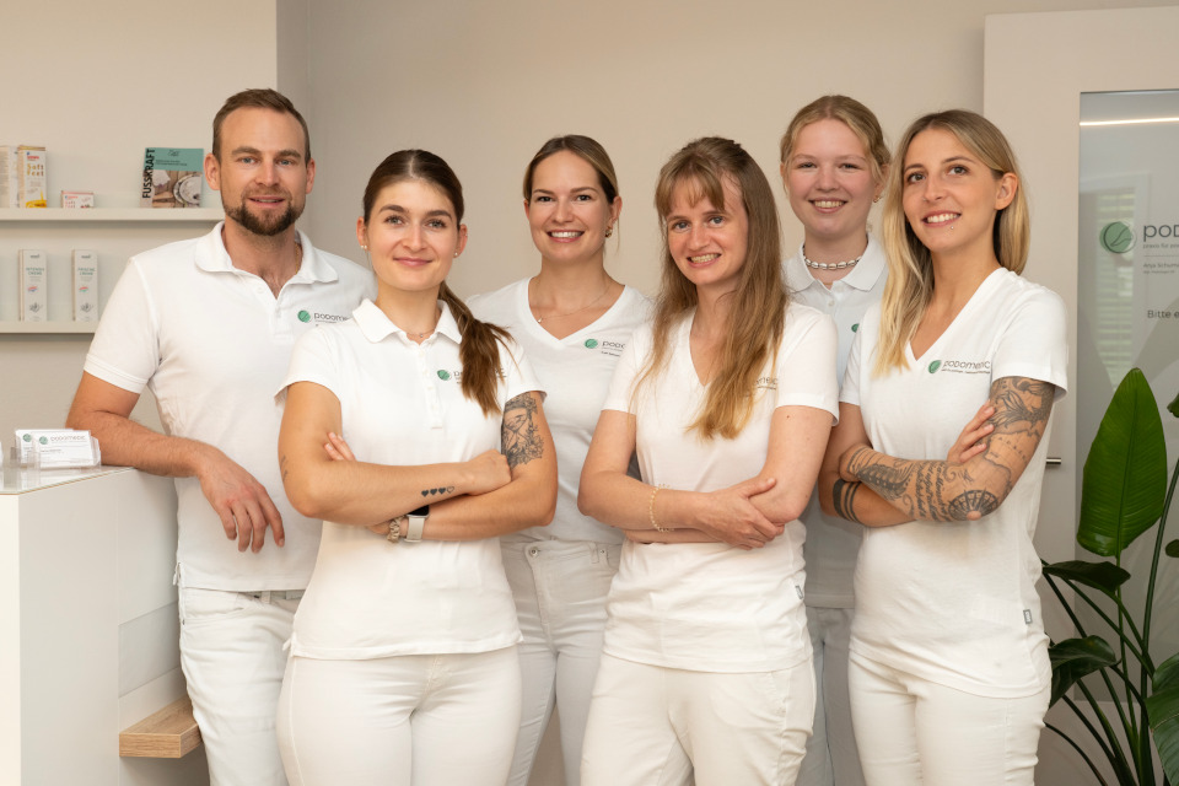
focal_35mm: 53
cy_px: 393
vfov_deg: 25.5
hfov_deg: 37.5
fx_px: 1736
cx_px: 590
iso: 1250
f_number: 6.3
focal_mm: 53
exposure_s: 1/125
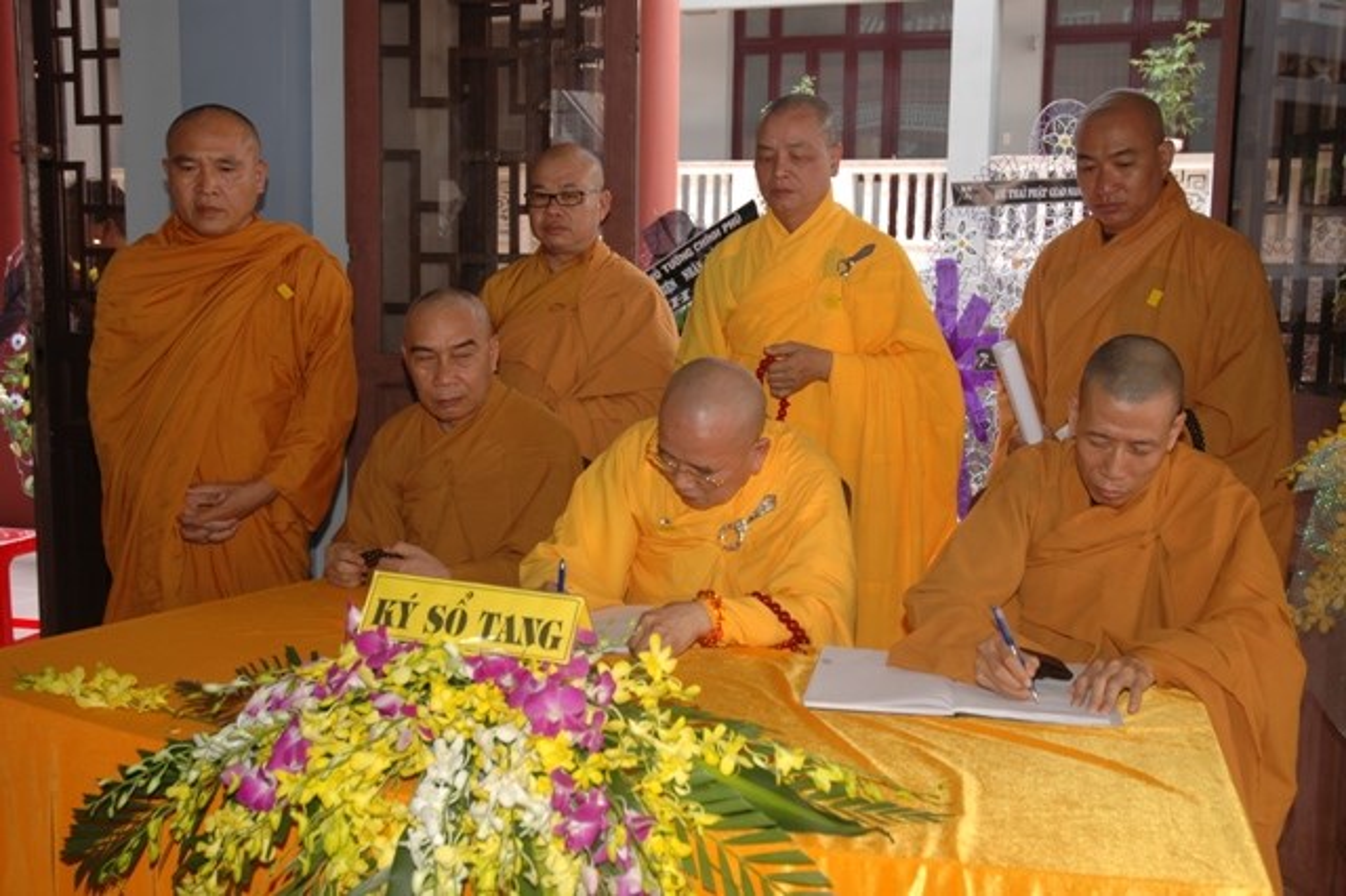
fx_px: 1513
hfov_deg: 47.9
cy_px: 448
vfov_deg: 33.0
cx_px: 673
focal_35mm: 40
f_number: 4
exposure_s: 1/60
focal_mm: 27
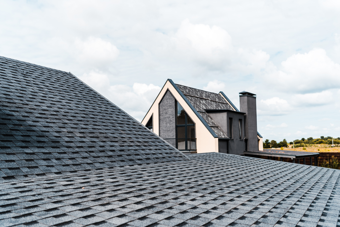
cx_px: 170
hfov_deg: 53.1
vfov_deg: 36.9
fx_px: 340
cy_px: 114
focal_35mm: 36
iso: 100
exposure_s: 1/1600
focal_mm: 36
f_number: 3.5
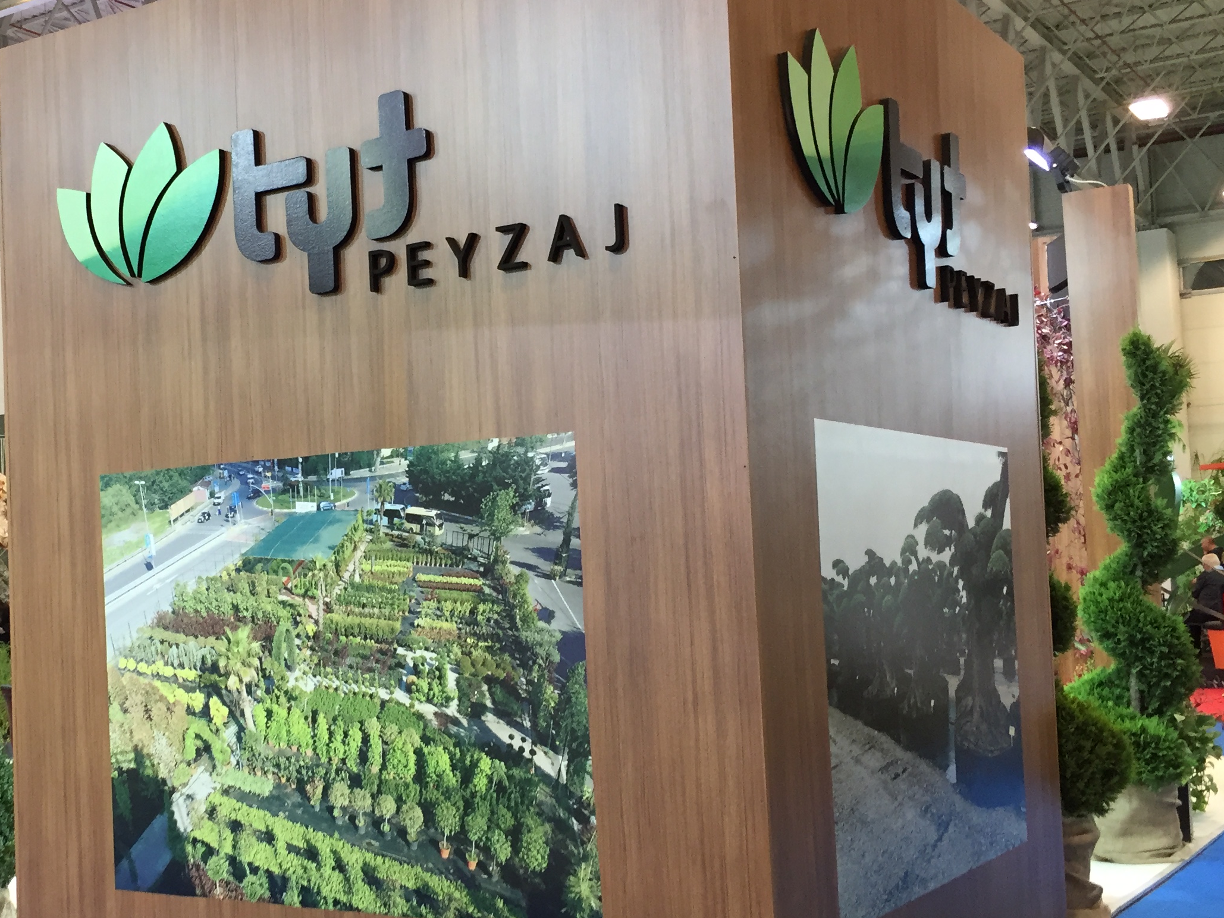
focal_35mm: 46
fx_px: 1626
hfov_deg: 40.4
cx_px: 345
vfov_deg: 31.5
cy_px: 481
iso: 125
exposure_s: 1/33
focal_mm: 4.15
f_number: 2.2
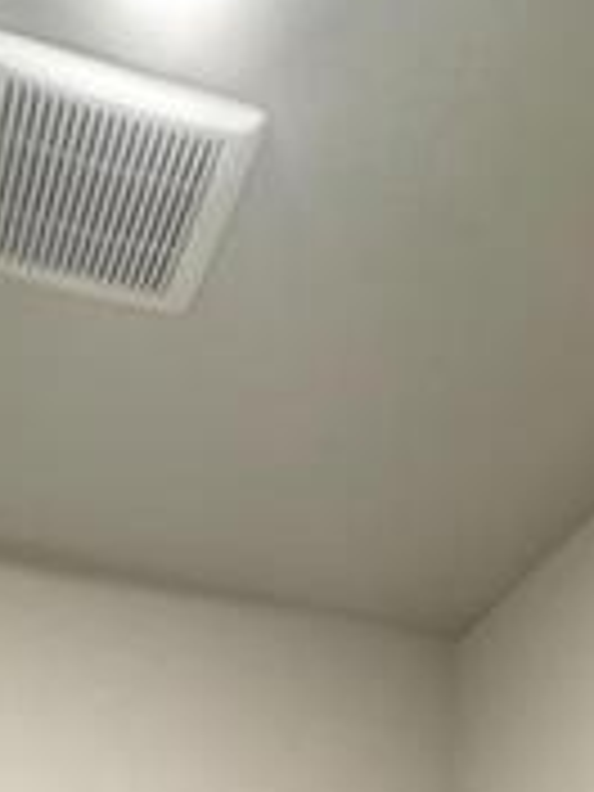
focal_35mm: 61
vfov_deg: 21.6
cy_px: 1400
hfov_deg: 23.8
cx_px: 166
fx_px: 1396
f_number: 2.2
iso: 800
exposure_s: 1/60
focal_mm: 2.22
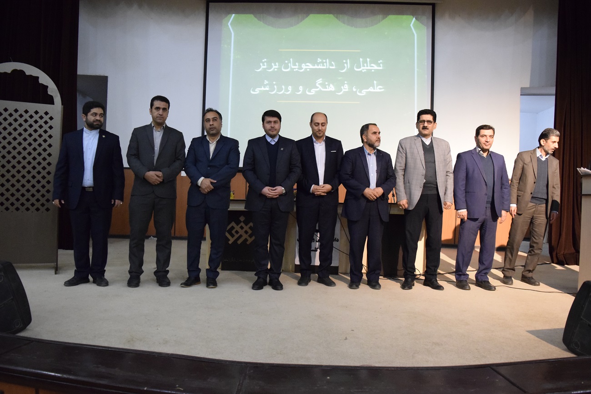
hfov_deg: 67.4
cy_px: 197
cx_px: 296
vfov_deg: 47.9
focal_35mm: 27
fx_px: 443
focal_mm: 18
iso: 5000
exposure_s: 1/80
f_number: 4.5
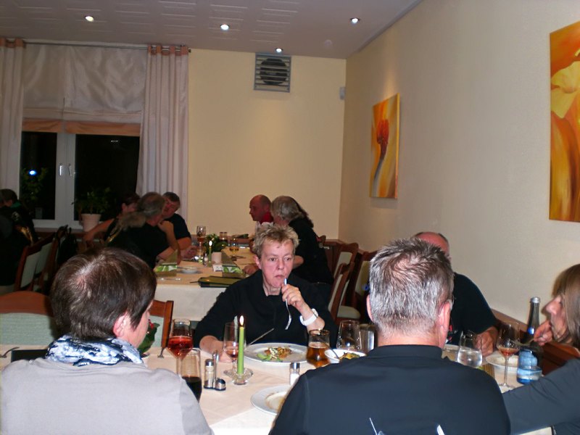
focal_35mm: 38
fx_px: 637
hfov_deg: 49.0
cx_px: 290
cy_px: 218
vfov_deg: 37.7
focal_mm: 6.3
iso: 100
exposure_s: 1/60
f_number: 3.1
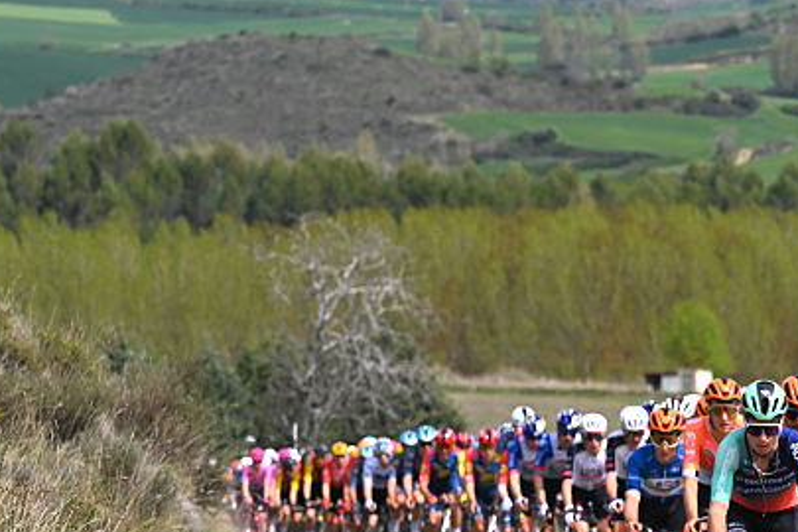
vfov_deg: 4.7
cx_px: 855
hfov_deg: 7.0
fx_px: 6450
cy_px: 320
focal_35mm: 291
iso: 250
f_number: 6.3
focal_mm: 115
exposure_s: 1/1600
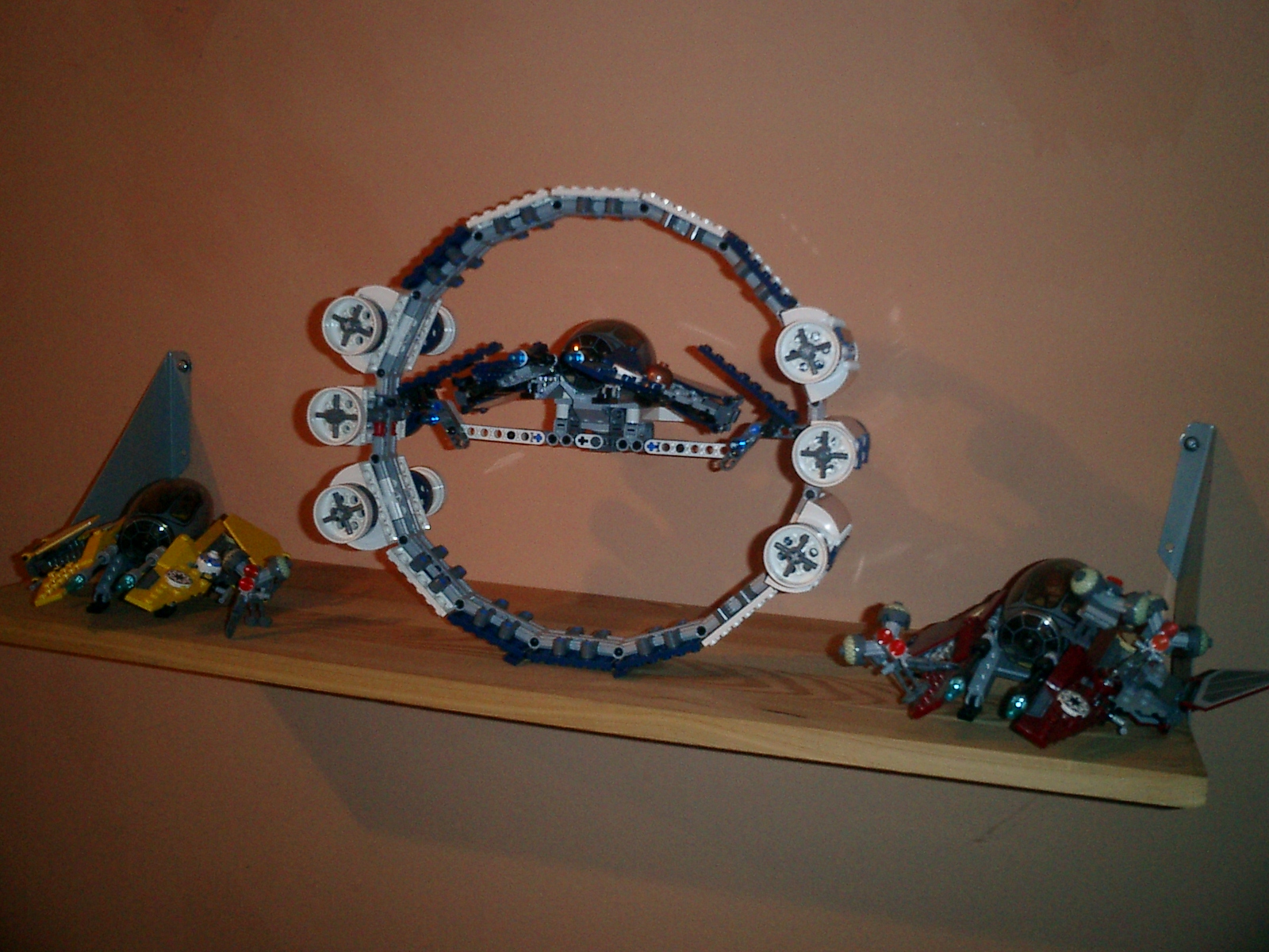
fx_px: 1320
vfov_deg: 39.7
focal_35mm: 36
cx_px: 634
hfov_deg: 51.4
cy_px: 476
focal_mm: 7.5
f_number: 3.2
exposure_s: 1/30
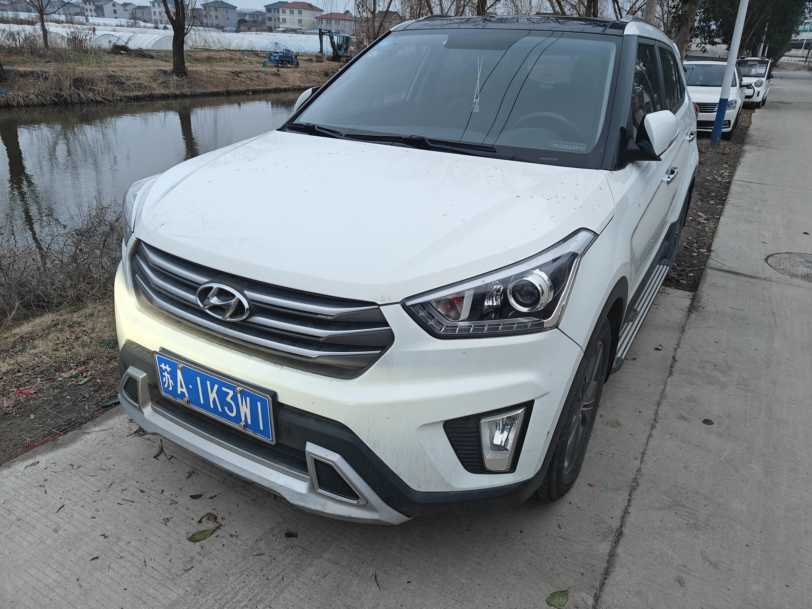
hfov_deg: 71.6
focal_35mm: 24
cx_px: 406
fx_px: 563
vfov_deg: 56.8
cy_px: 304
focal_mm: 5.59
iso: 125
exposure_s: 1/100
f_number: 1.8
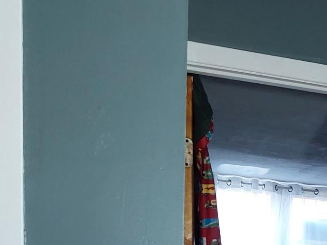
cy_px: 351
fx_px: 680
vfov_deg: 18.4
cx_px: 434
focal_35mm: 72
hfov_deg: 23.6
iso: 400
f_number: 1.8
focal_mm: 5.23
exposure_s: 1/60
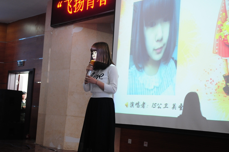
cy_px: 76
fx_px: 362
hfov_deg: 35.1
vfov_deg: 23.7
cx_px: 114
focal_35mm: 57
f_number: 2.8
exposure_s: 1/80
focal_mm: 38
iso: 800
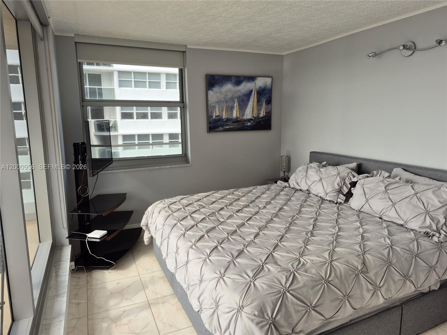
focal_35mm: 23
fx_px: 297
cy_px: 168
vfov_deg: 58.9
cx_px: 224
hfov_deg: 73.9
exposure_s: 1/180
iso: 32
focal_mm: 5.4
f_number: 1.8
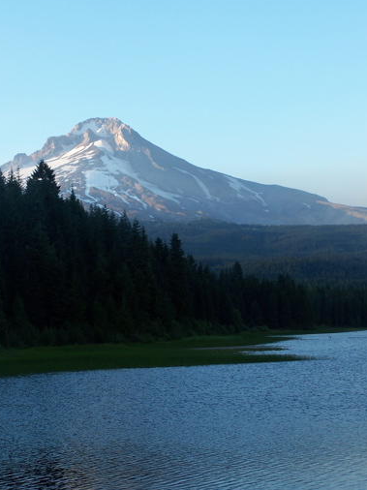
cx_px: 186
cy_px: 236
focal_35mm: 79
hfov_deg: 18.6
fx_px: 1118
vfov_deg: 24.7
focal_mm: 12.4
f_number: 3.2
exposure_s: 1/180
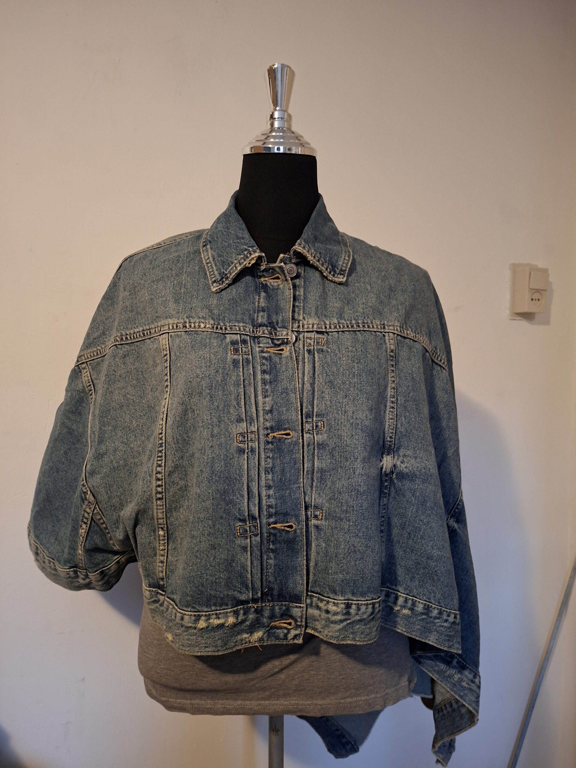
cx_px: 288
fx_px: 510
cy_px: 384
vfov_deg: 73.9
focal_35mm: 23
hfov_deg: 58.9
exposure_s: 1/20
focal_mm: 5.54
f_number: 1.8
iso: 800
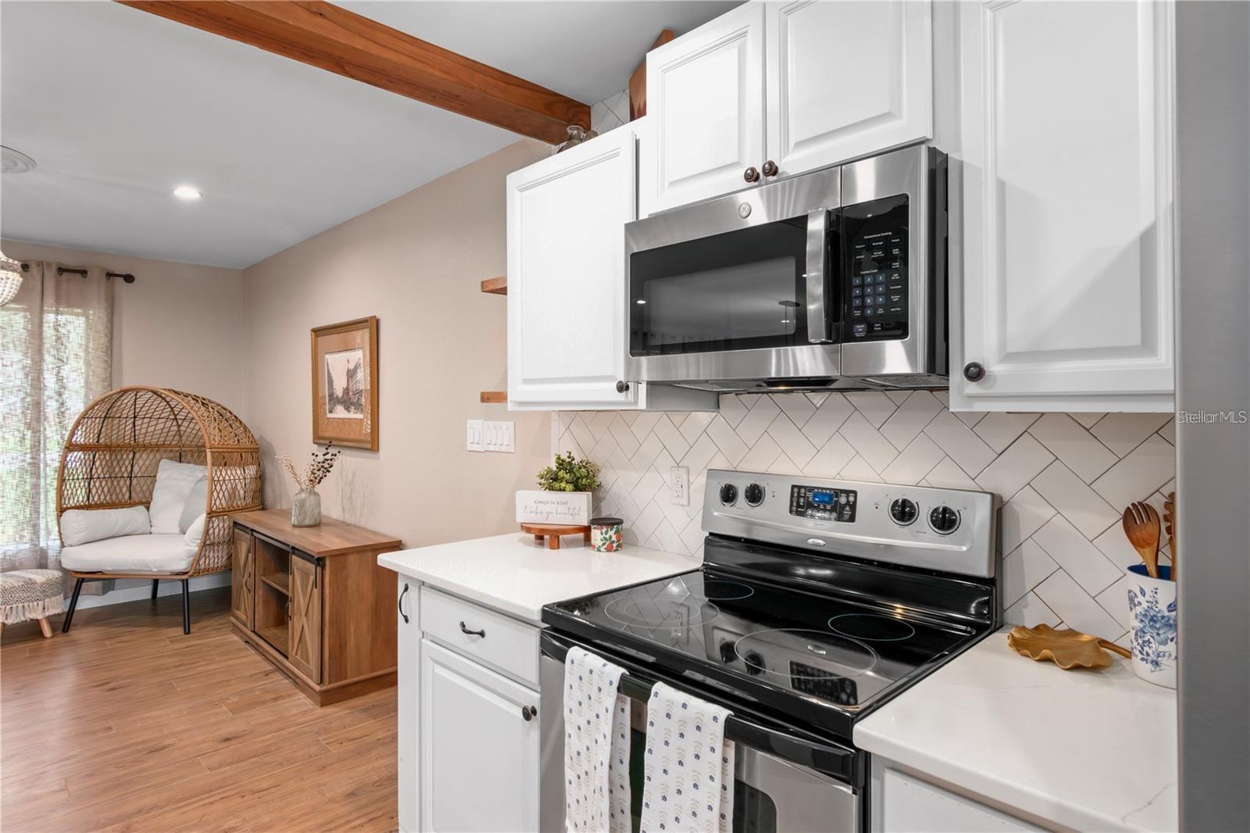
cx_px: 625
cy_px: 416
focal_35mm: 20
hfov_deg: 85.4
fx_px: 677
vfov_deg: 63.2
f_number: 9
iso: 250
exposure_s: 1/2
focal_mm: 13
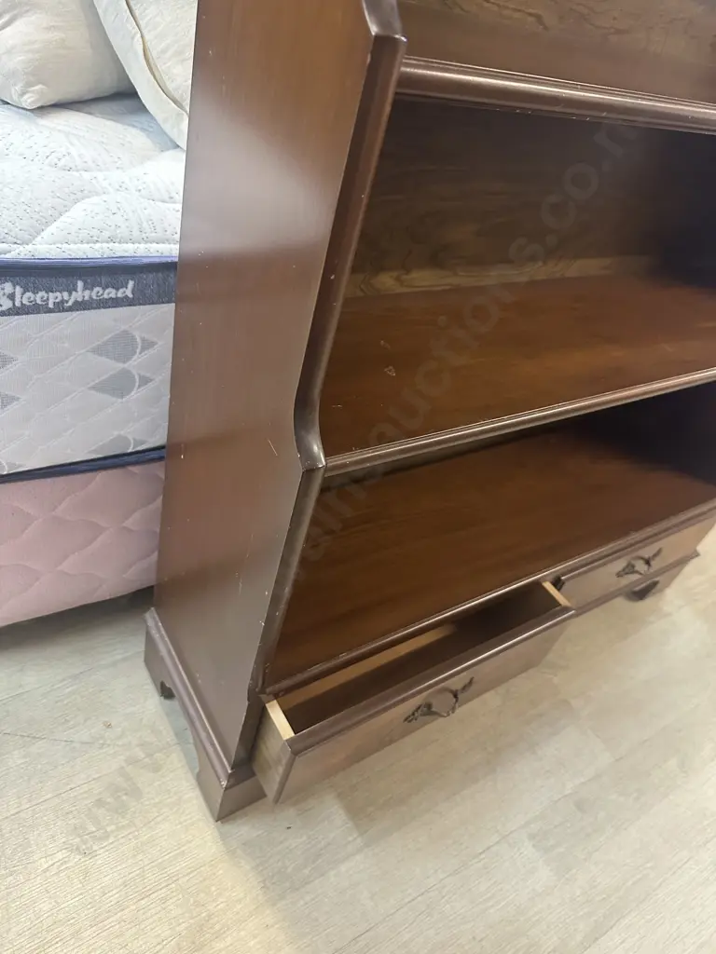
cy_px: 477
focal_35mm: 24
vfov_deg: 71.6
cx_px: 358
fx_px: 662
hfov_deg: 56.8
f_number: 1.78
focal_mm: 6.86
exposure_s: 1/50
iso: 500
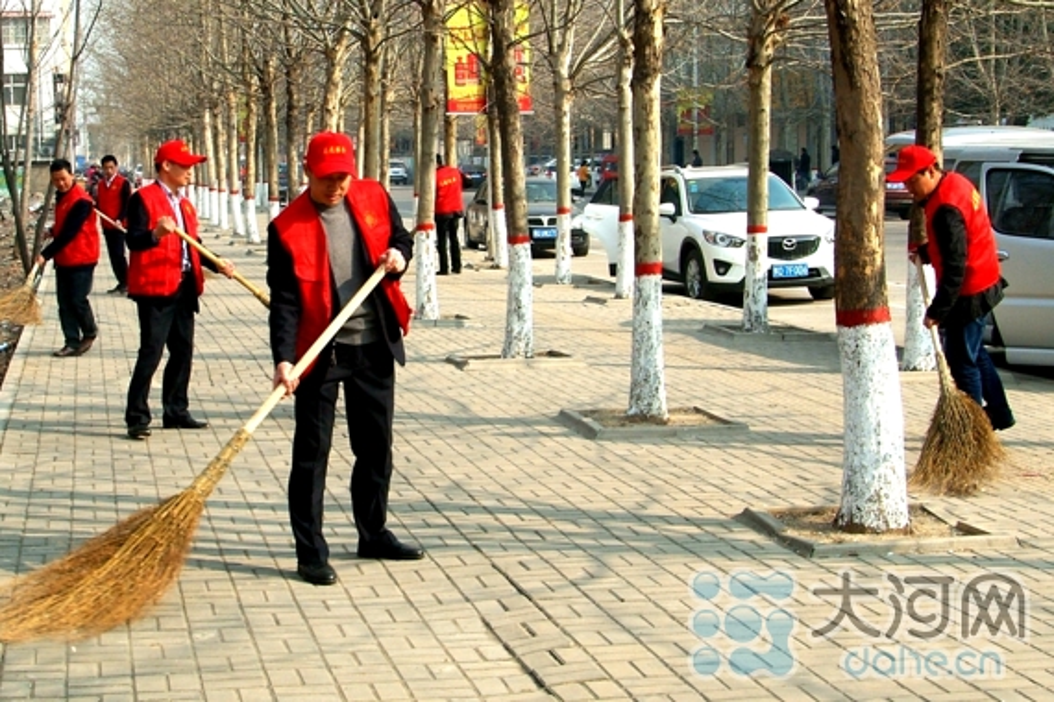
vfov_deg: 36.9
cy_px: 351
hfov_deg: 53.1
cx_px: 527
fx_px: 1054
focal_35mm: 36
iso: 400
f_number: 9.5
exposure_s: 1/350
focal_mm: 24
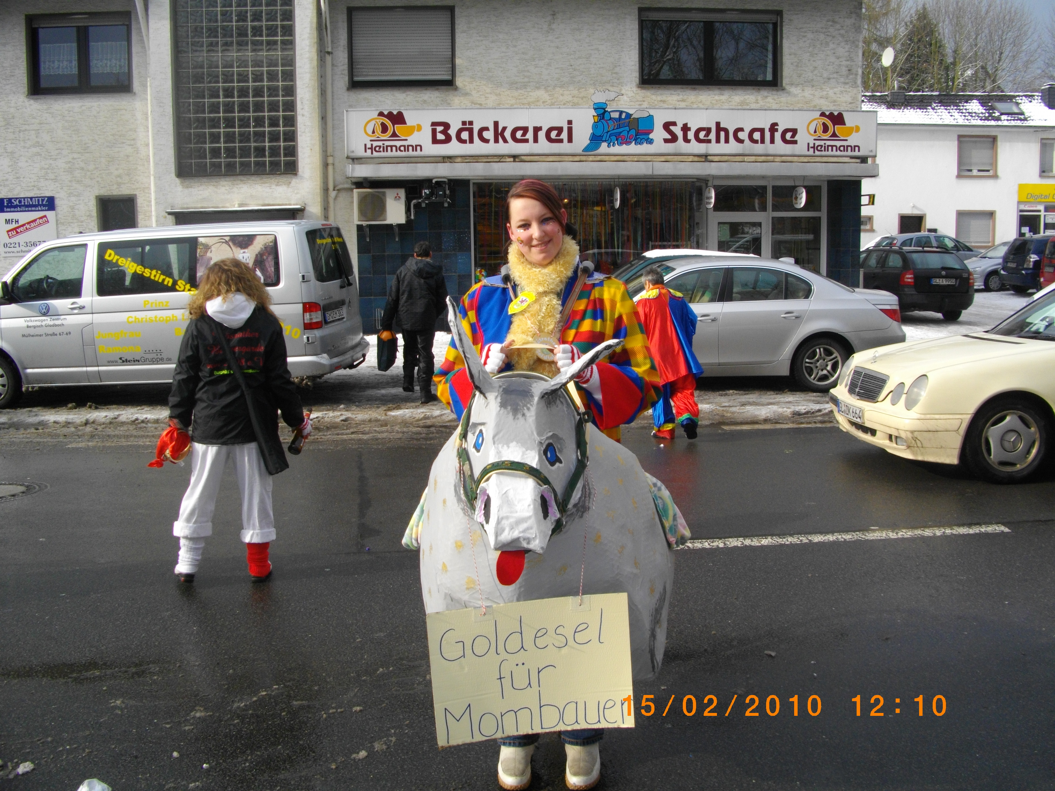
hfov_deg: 56.8
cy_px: 396
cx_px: 528
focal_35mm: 32
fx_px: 975
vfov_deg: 44.2
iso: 100
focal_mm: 5.7
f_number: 5.5
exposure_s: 1/320
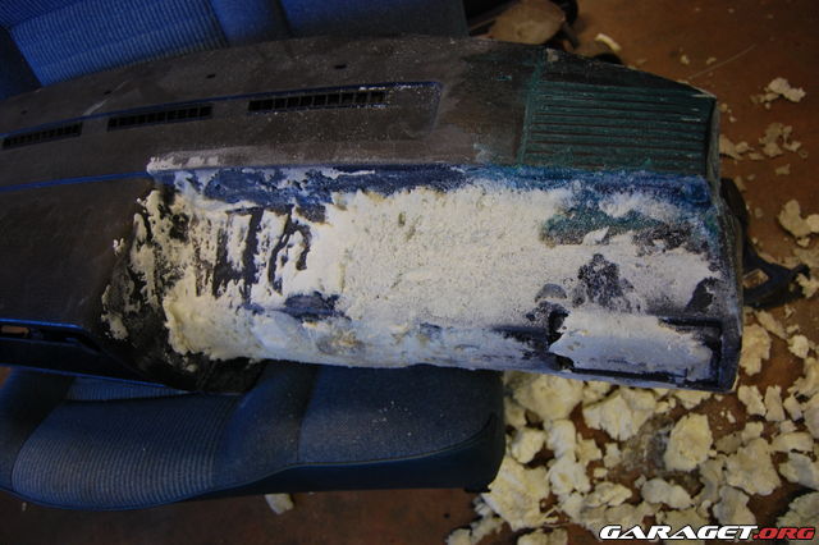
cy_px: 272
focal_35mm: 27
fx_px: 614
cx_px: 410
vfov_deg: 47.9
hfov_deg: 67.4
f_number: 4
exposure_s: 1/60
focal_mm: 18
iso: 400
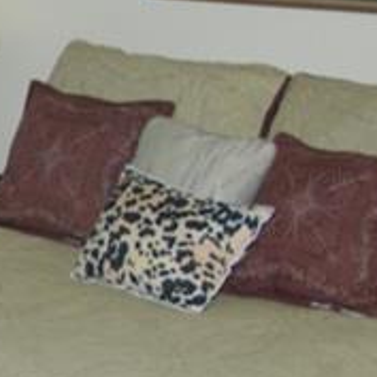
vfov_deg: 13.1
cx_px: -271
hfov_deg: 12.2
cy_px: 128
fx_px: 1639
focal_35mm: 133
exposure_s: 1/125
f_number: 3.5
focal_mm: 18
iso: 400
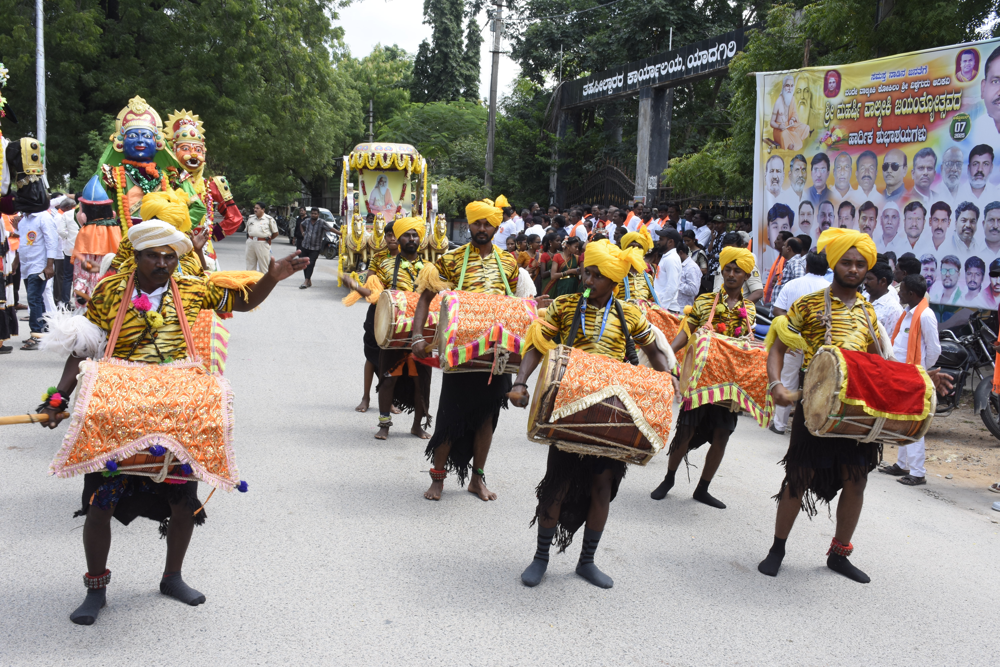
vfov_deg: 36.9
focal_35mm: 36
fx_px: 1000
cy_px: 334
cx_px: 500
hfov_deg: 53.1
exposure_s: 1/125
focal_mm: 24
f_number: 11
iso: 250
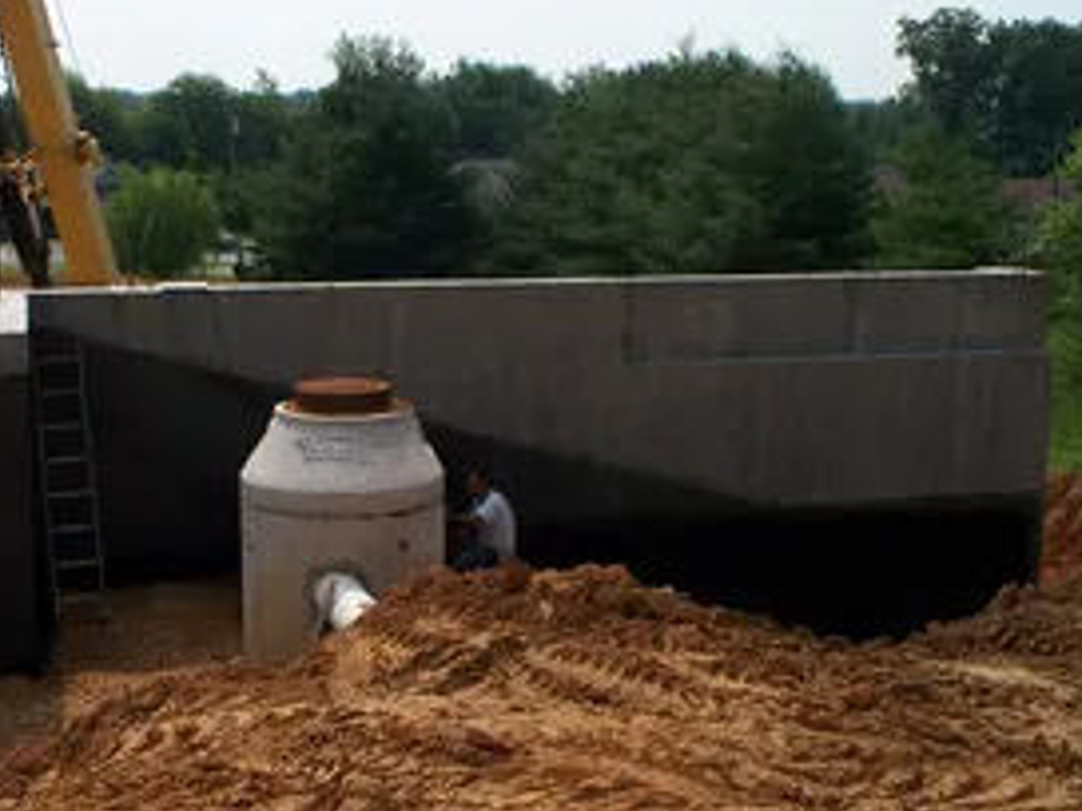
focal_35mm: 53
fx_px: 1657
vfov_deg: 27.4
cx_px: 302
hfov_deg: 35.5
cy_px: 294
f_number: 5
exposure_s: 1/500
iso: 64
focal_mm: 7.54
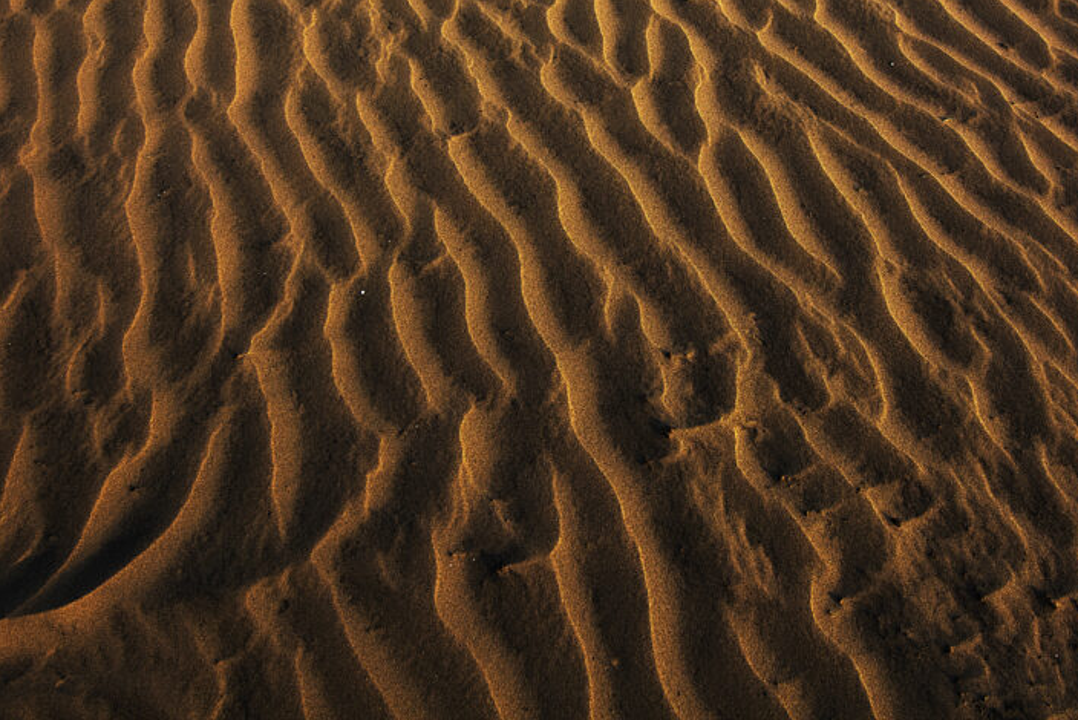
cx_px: 586
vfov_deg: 39.6
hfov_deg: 57.5
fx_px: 980
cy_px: 214
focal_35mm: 33
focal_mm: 15
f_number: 11
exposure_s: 1/750
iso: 500
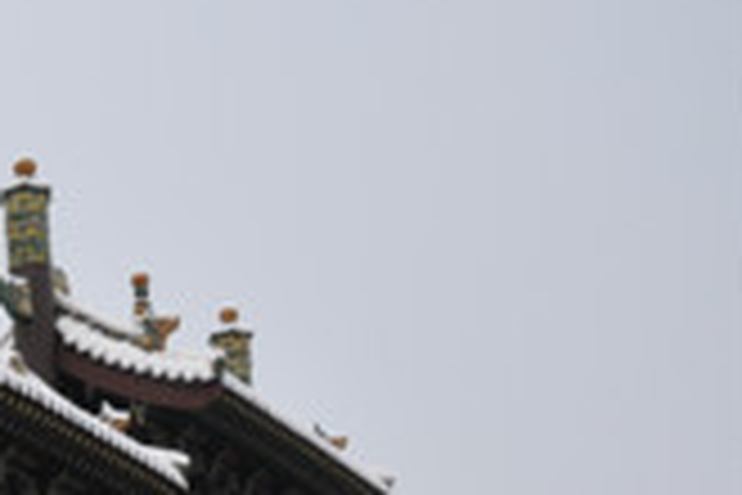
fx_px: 1855
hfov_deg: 18.9
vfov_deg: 14.2
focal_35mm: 90
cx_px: -481
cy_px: 754
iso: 200
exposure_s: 1/160
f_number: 13
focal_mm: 18
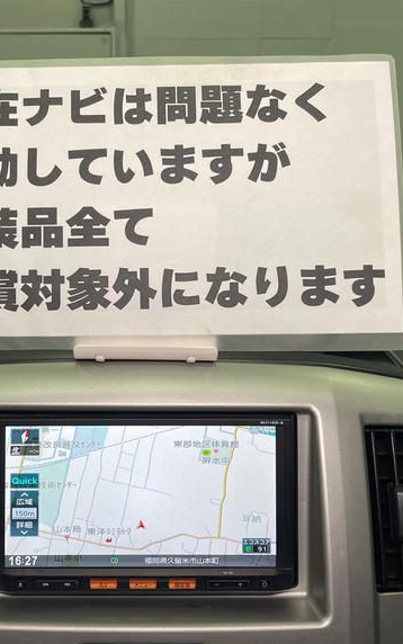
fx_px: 650
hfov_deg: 34.3
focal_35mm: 37
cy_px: 322
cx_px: 147
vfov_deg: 52.7
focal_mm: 4.2
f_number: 1.6
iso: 80
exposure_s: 1/120
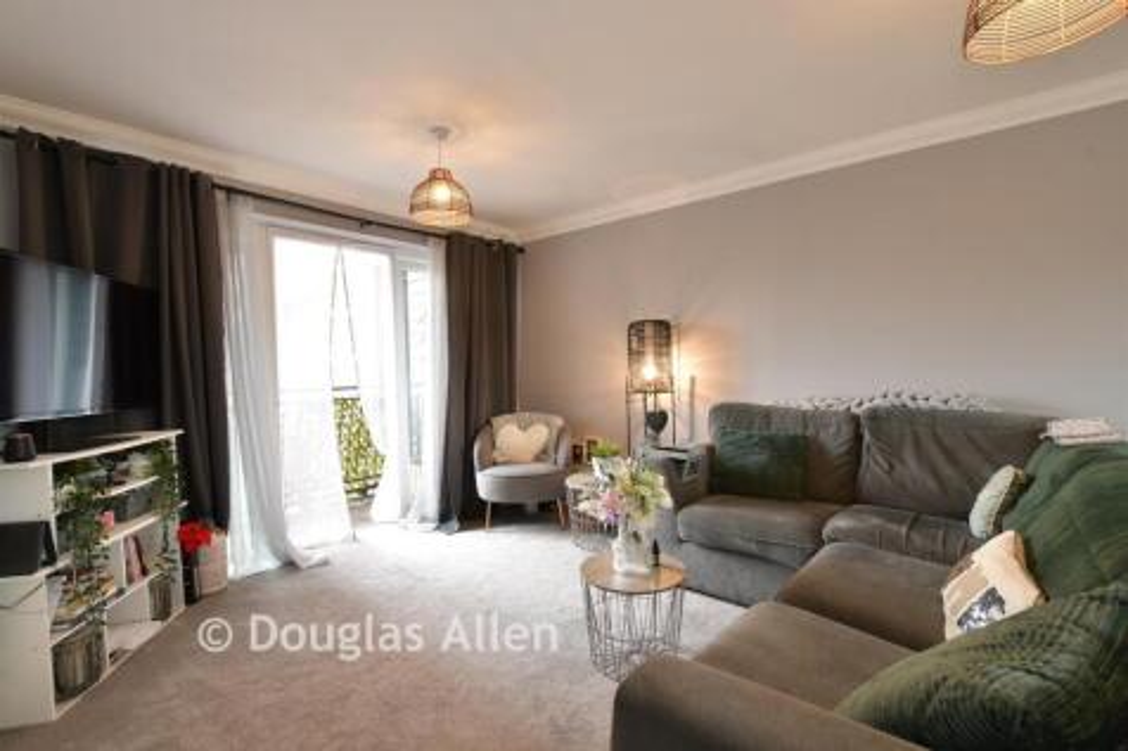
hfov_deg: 100.4
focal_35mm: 15
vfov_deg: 77.3
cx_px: 564
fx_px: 470
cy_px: 376
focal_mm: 10
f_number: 8
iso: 100
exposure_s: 1.2
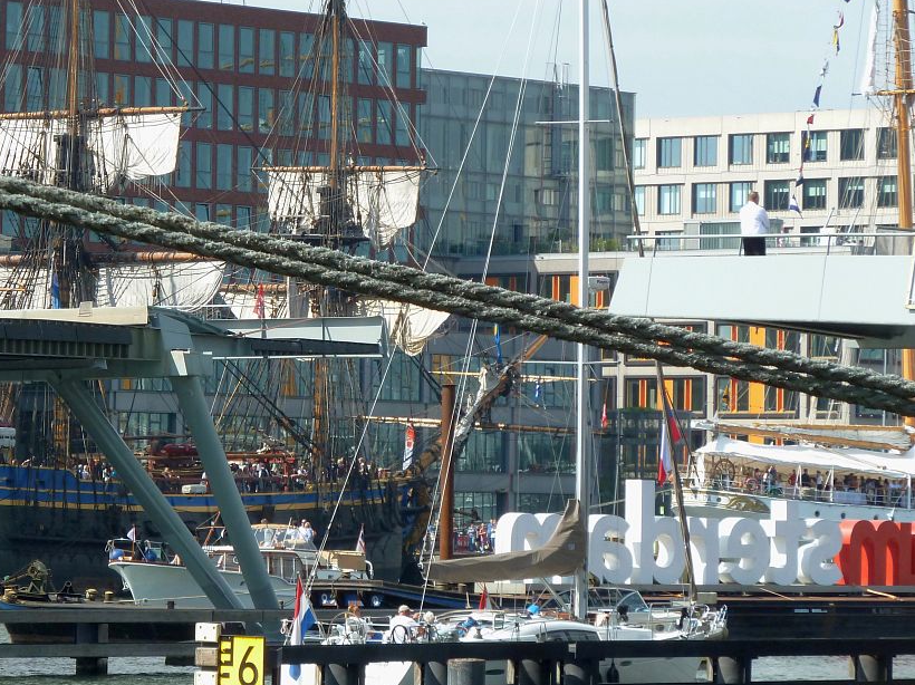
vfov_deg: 7.0
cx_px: 348
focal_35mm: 211
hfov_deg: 9.4
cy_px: 362
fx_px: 5574
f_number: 4.5
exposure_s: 1/500
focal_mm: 27.8
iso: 160
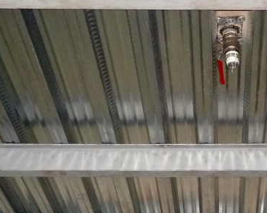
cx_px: 190
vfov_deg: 18.6
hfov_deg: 23.7
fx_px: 632
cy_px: -4
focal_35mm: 80
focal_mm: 4.1
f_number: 3.3
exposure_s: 1/10
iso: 250
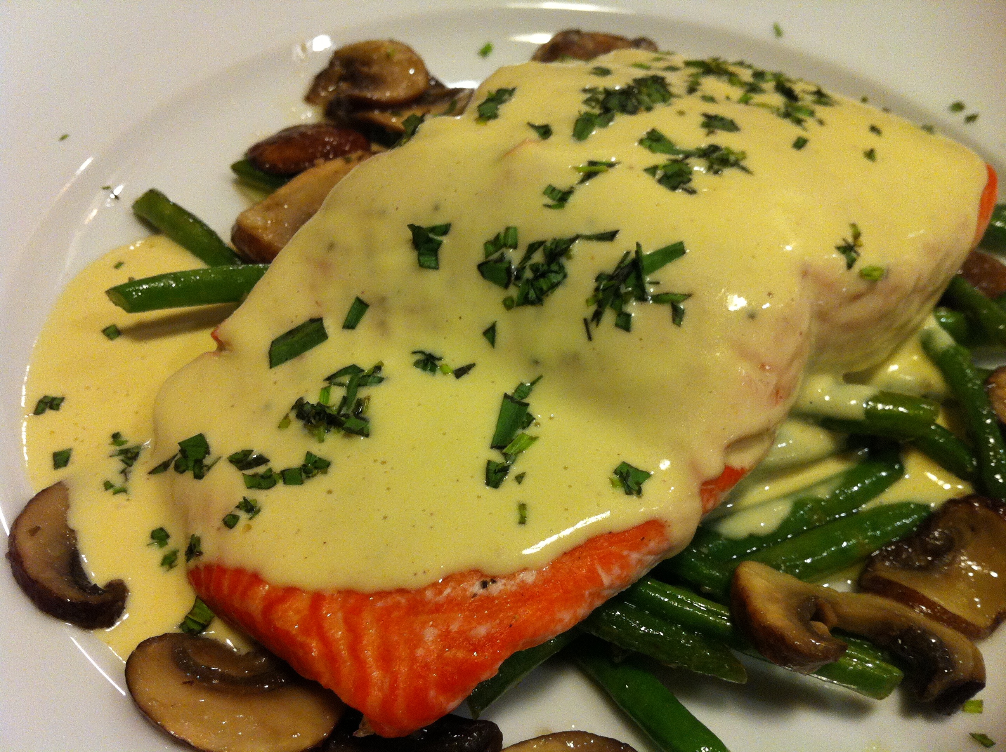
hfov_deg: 52.7
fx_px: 1016
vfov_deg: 40.6
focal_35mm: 35
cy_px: 376
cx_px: 503
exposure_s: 1/15
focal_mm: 3.85
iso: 125
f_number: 2.8
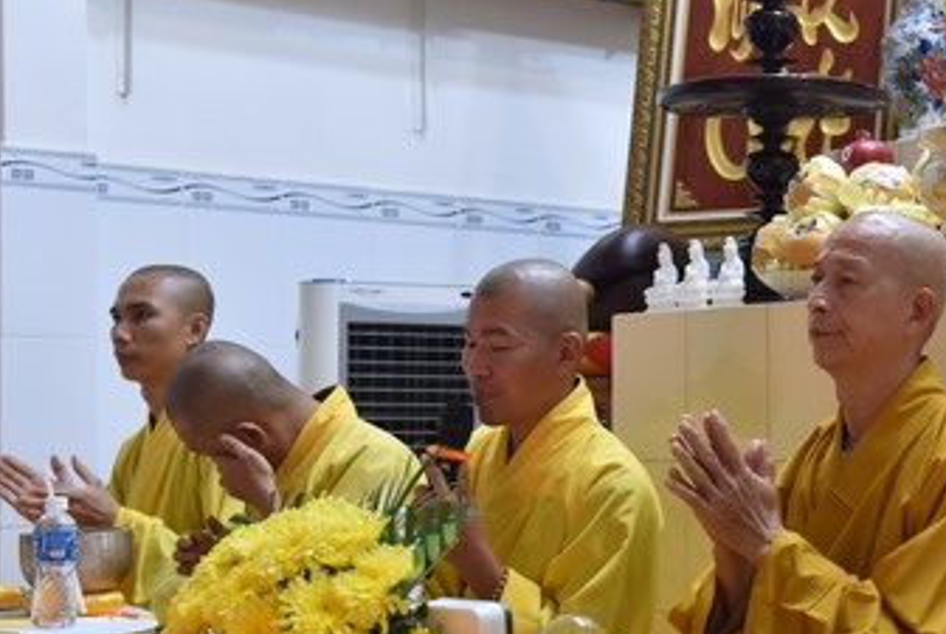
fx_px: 2237
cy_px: 355
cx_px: 777
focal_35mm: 85
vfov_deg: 16.1
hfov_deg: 23.5
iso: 1250
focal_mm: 44
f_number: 4
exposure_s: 1/60
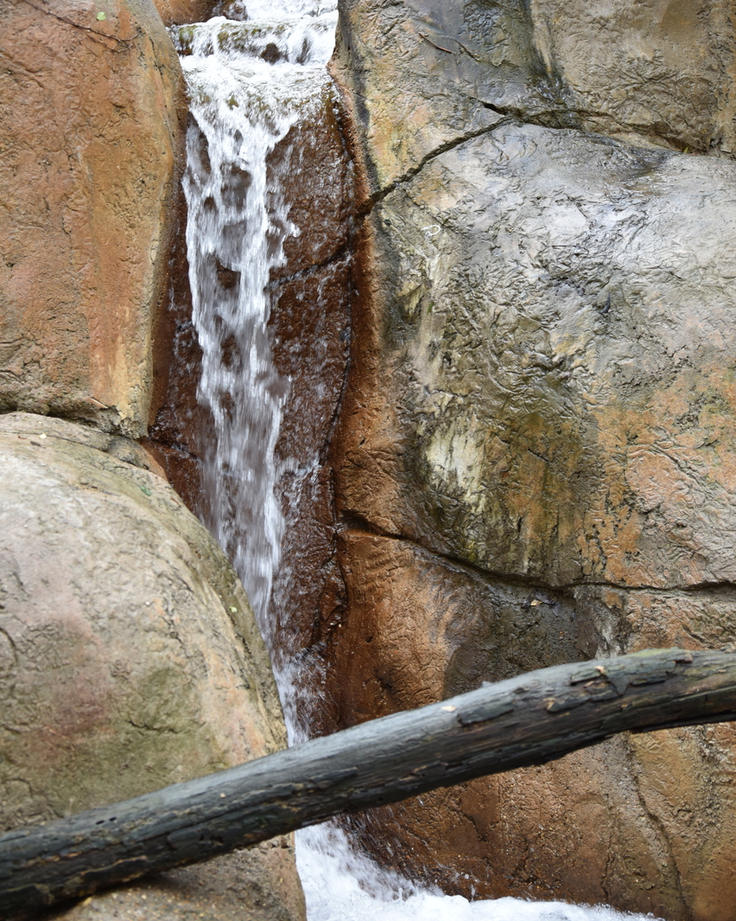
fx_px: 2151
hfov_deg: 19.4
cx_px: 368
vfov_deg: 24.1
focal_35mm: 79
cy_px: 488
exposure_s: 1/160
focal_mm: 70
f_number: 4.5
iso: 560
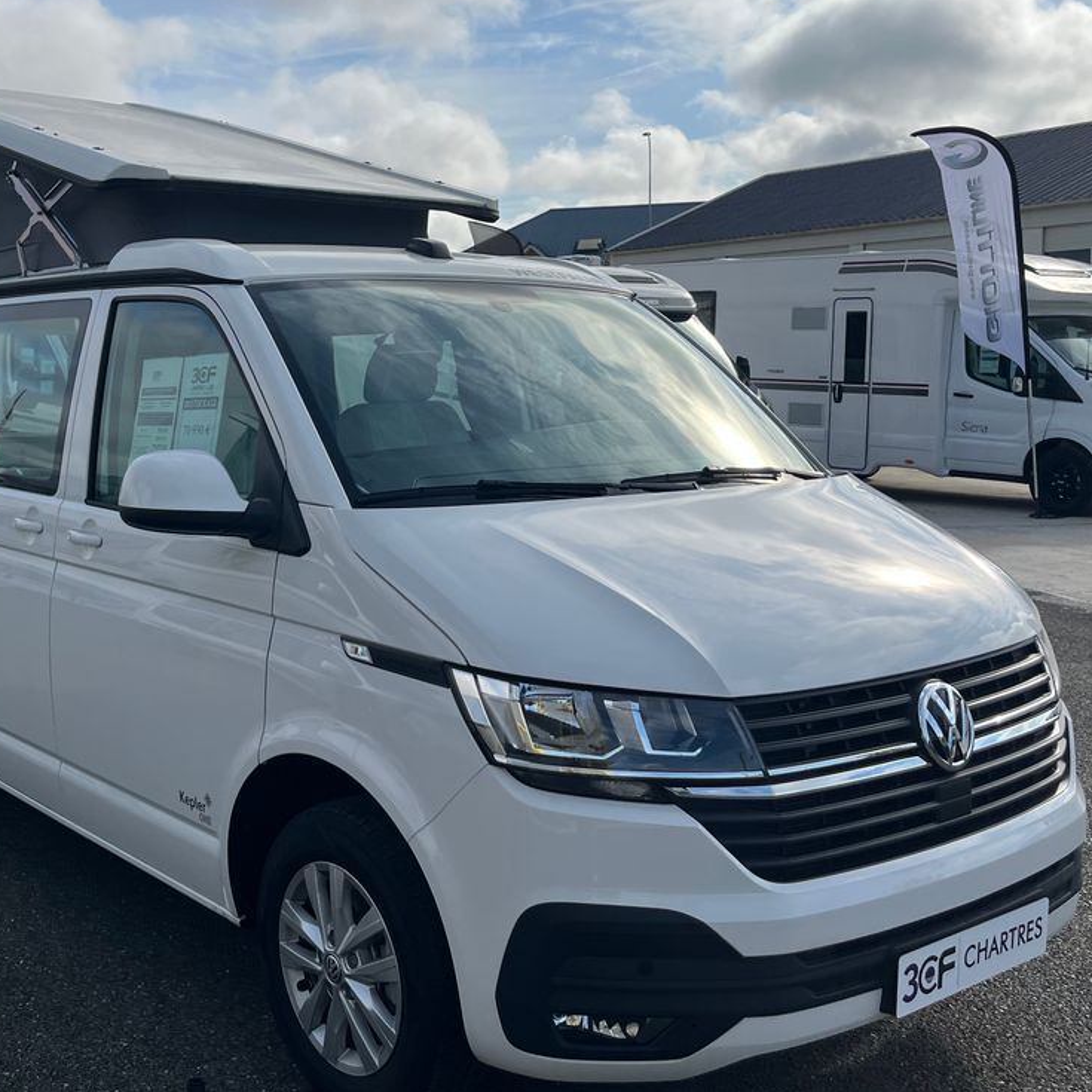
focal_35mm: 40
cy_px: 480
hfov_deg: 41.3
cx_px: 360
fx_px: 1428
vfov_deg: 41.8
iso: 50
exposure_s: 1/5556
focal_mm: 5.1
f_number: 1.6
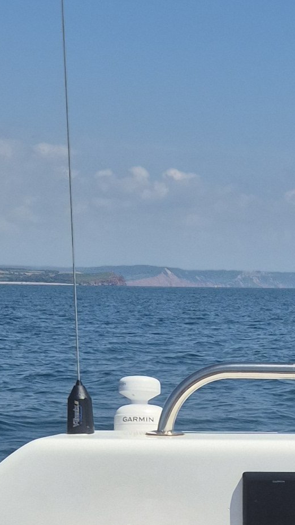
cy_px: 593
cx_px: 337
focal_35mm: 108
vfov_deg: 18.9
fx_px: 1502
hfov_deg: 11.0
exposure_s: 1/2968
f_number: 1.8
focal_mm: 5.4
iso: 25
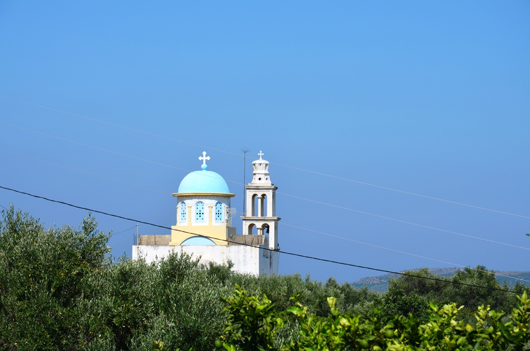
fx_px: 2159
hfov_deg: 14.0
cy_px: 176
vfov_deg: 9.3
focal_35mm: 147
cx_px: 265
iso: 100
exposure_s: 1/400
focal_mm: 98
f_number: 10
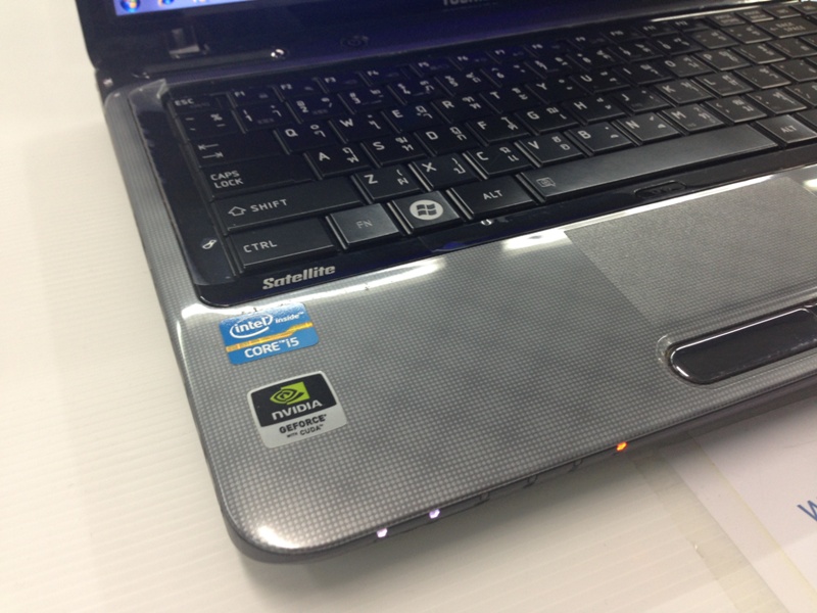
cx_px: 408
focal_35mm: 33
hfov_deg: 55.4
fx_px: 779
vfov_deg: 42.9
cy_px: 306
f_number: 2.4
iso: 64
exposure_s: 1/20
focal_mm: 4.12
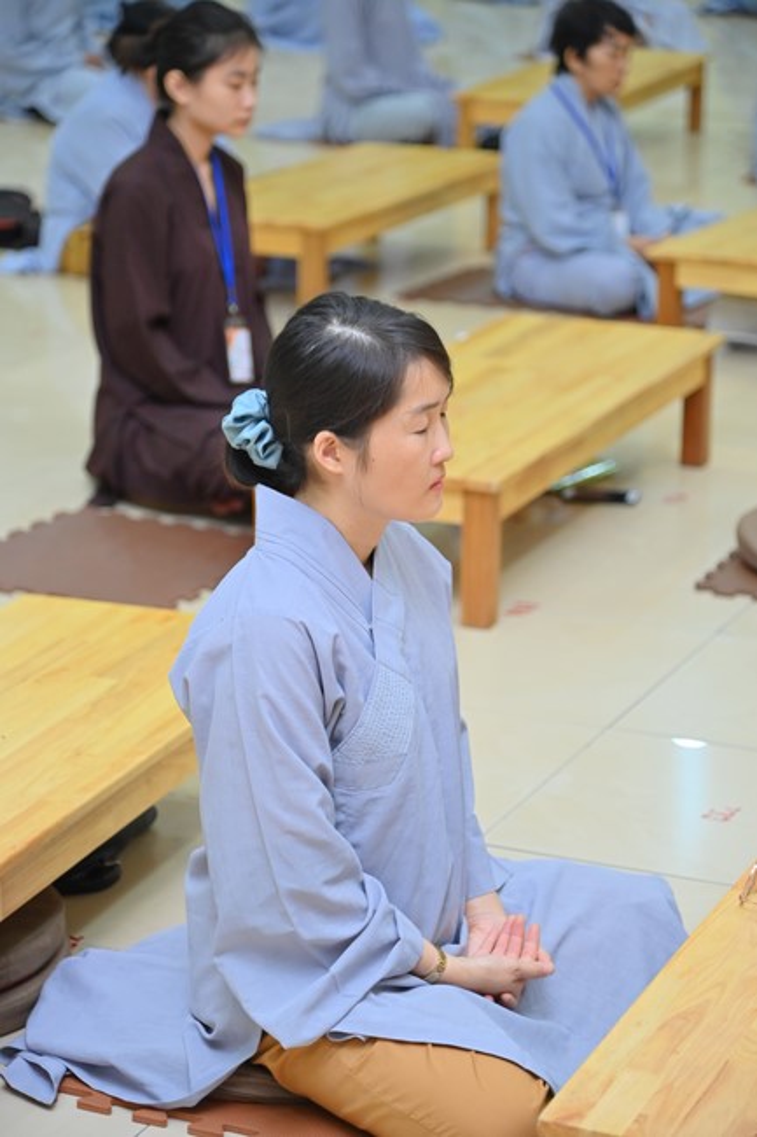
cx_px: 378
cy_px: 568
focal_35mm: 95
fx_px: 2998
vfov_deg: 21.5
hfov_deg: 14.4
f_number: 4
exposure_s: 1/100
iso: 1250
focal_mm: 95
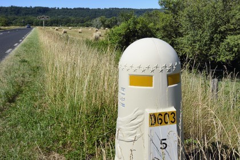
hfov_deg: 42.7
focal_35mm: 46
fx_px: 307
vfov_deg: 29.2
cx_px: 120
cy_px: 80
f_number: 18
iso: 200
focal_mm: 46
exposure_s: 1/250
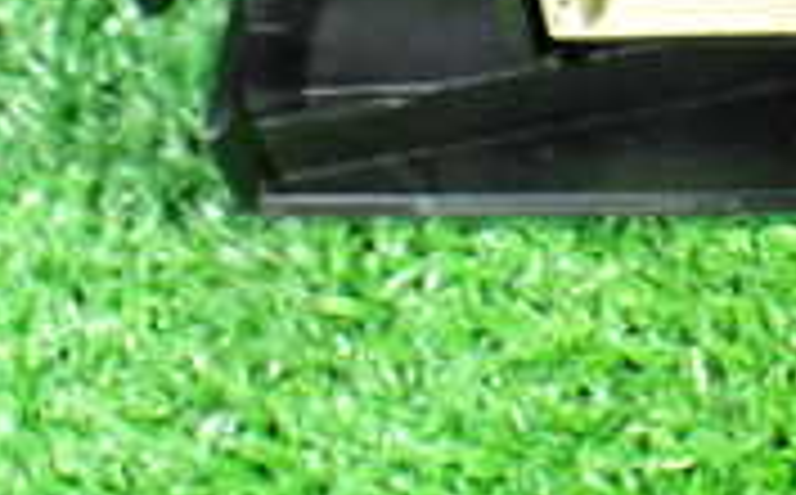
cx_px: 895
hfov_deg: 18.5
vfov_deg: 11.6
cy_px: -212
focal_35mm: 108
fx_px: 2339
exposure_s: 1/30
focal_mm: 5.4
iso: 1250
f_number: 2.3
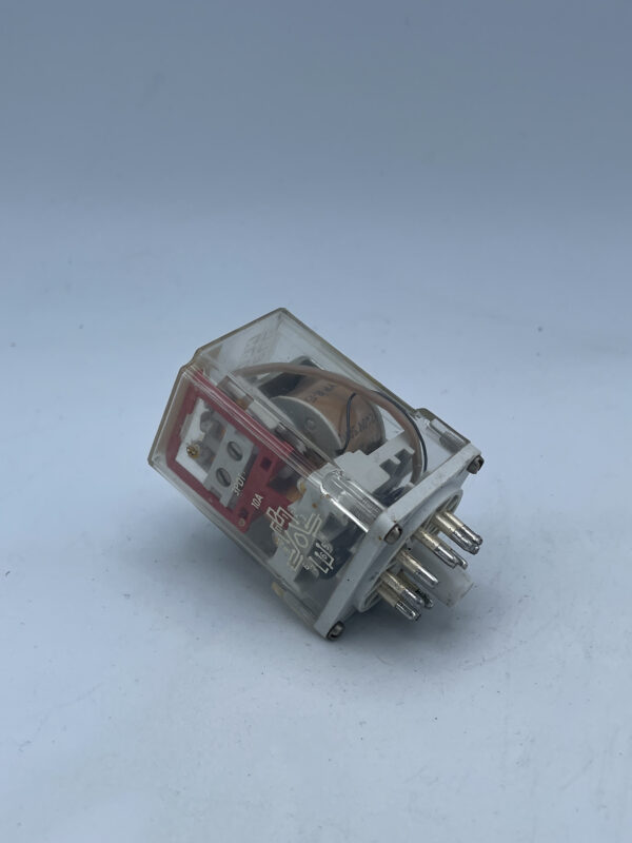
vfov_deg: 67.3
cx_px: 316
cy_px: 422
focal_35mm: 26
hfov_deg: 53.1
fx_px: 633
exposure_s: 1/2353
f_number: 1.6
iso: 32
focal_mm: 4.2
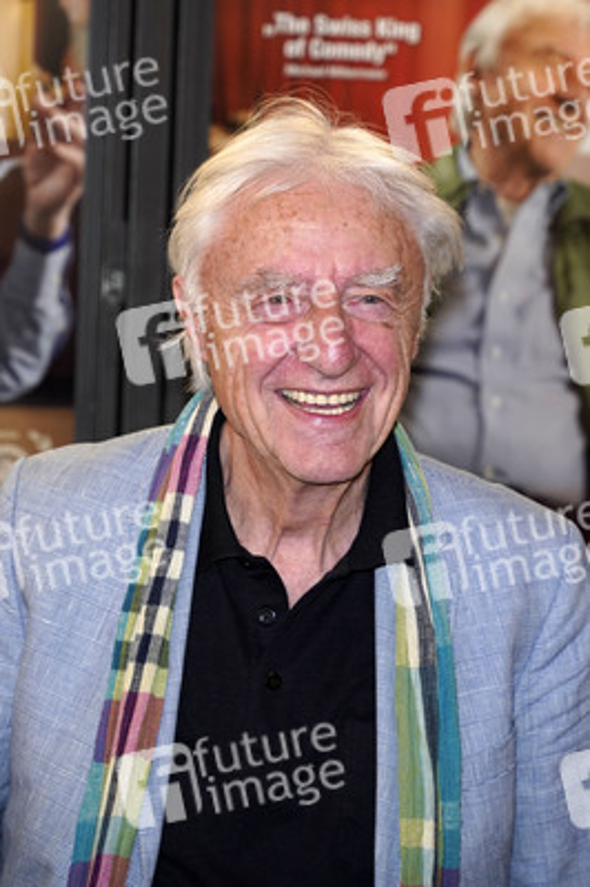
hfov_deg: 12.1
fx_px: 2783
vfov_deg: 18.1
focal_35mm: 113
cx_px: 295
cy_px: 444
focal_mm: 113
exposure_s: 1/100
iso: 2000
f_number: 5.6
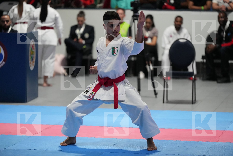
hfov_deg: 12.3
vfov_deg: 8.2
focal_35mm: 167
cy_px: 78
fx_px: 1081
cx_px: 116
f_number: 2.8
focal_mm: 167
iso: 5000
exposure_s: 1/500
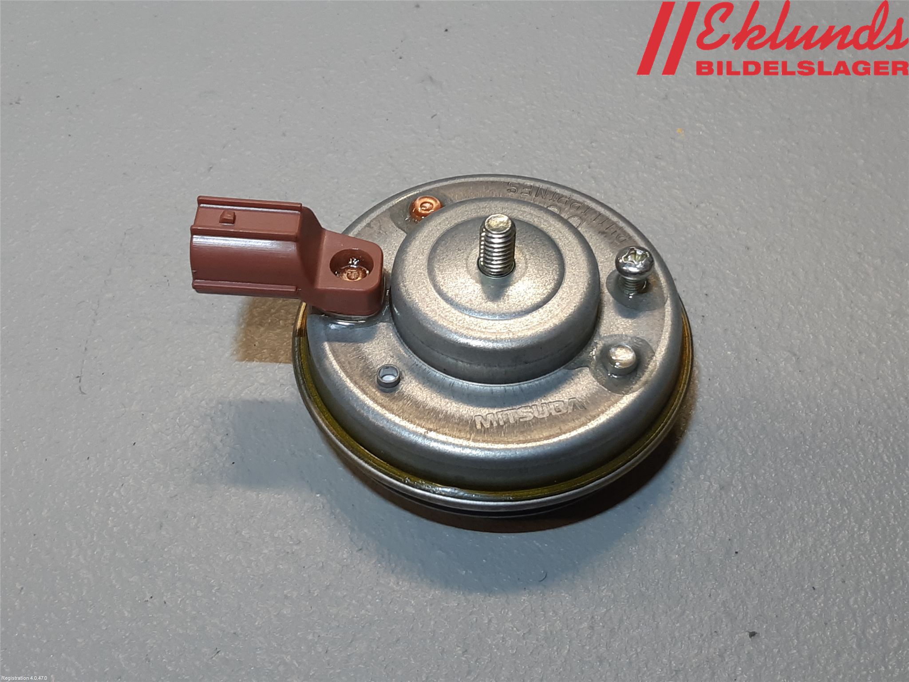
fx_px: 683
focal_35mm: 26
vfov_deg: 53.1
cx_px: 454
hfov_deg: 67.3
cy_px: 341
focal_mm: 3.93
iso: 64
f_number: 1.7
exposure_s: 1/100
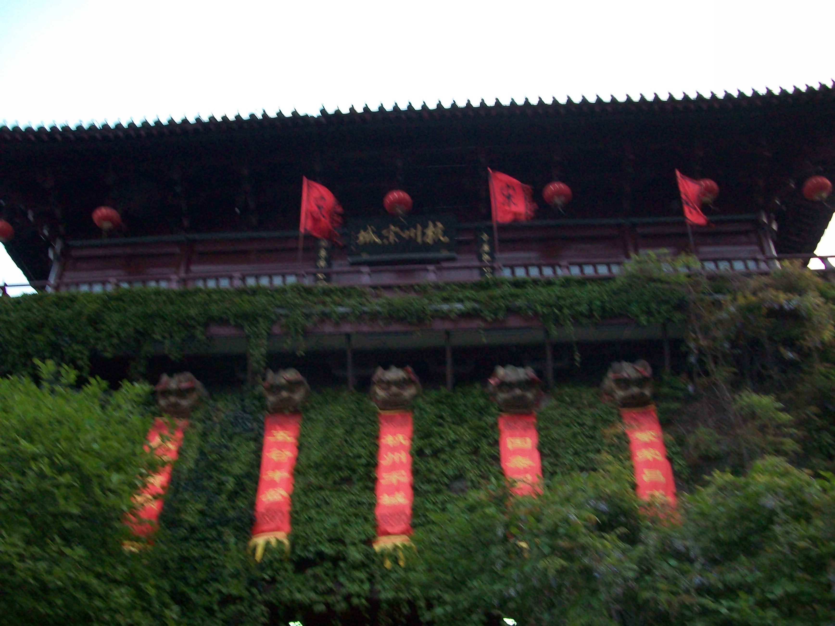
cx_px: 418
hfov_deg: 54.0
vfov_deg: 41.8
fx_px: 820
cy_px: 313
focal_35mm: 34
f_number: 2.8
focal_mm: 5.7
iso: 160
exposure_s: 1/60
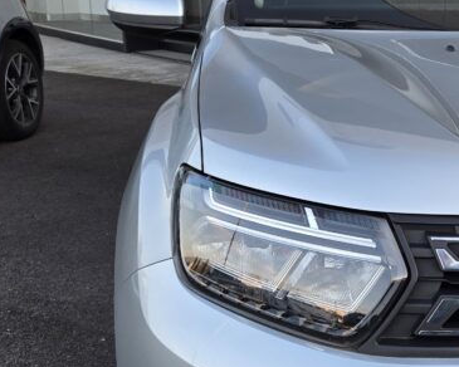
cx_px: 531
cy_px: 170
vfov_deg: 24.2
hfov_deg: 27.0
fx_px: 856
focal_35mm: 63
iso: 25
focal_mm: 5.4
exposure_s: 1/159
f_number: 1.8
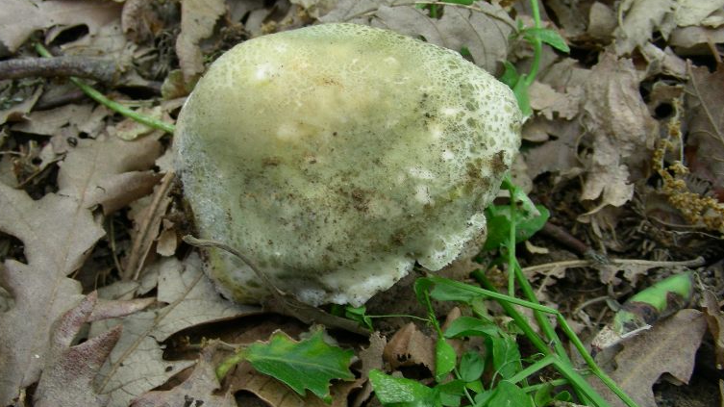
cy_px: 190
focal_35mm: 44
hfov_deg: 46.4
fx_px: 844
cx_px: 354
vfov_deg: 27.1
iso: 50
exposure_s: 1/14.7
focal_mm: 6.3
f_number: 3.5
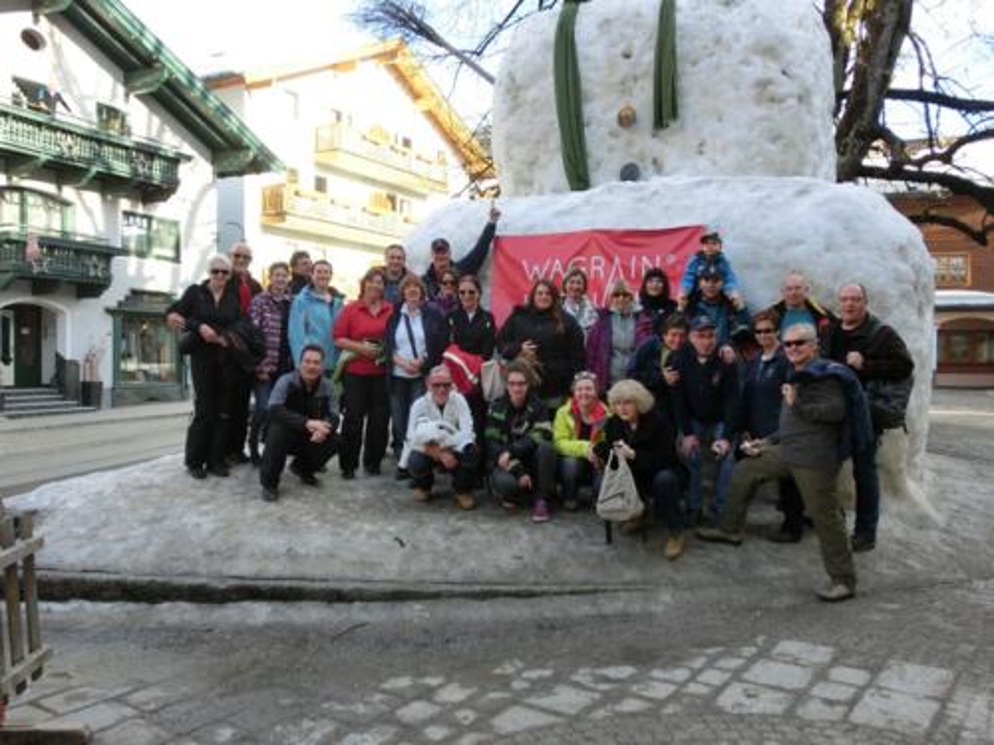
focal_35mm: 30
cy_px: 372
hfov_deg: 60.0
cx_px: 497
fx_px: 861
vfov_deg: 46.8
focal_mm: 5.3
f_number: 3.7
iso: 80
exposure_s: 1/125
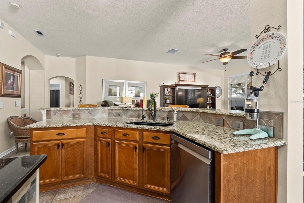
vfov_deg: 73.8
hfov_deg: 96.7
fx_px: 135
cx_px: 152
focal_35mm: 16
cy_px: 102
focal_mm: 16
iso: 320
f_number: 9
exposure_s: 1/1.67
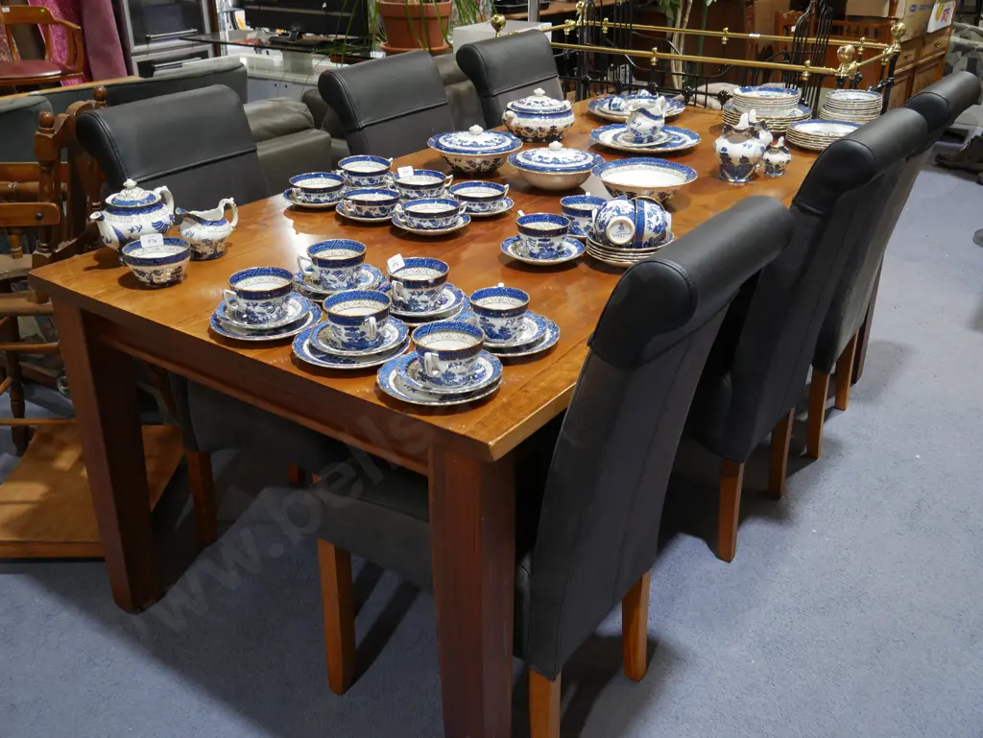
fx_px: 966
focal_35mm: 34
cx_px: 492
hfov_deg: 53.9
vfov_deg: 41.8
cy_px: 369
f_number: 4
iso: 400
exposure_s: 1/60
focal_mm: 17
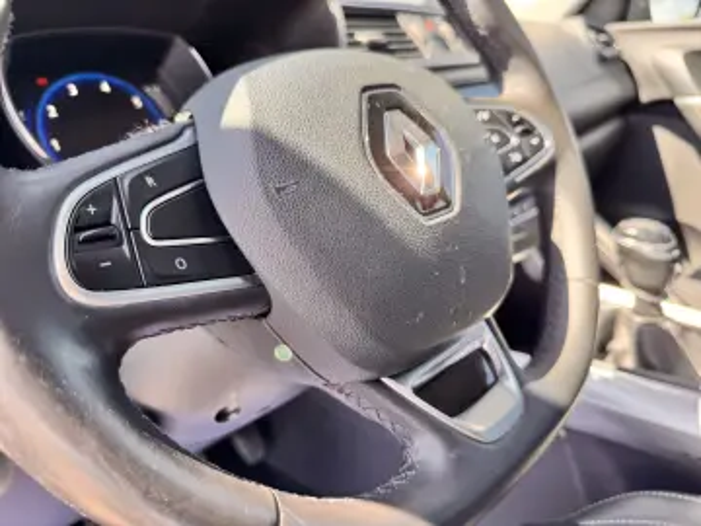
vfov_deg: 56.8
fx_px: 486
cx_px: 350
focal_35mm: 24
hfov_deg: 71.6
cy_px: 263
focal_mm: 6.76
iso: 64
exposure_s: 1/178
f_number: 1.78
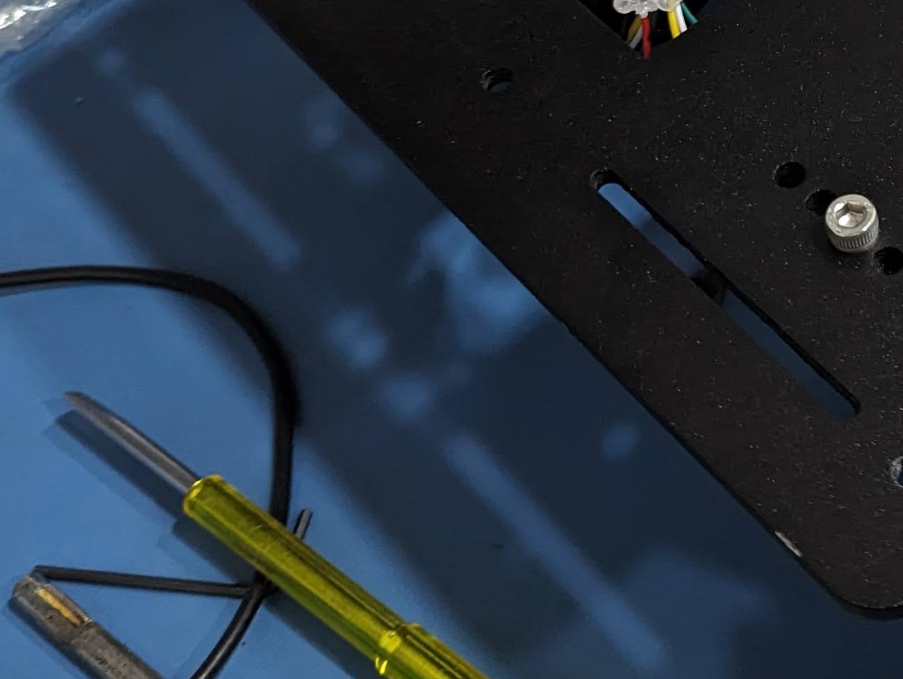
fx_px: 1959
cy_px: -119
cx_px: 1108
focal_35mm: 75
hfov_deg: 23.5
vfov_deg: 18.7
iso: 672
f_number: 1.85
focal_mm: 6.81
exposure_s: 1/63.4
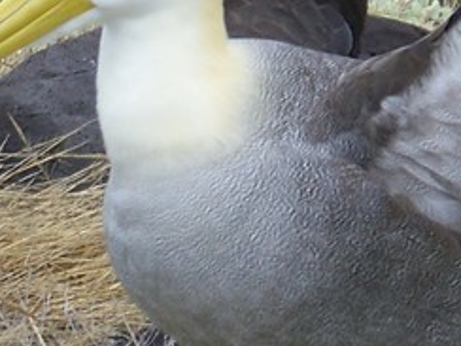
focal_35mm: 711
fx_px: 9469
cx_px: 393
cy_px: 72
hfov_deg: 2.8
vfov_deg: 2.1
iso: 64
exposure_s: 1/250
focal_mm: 24
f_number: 3.2
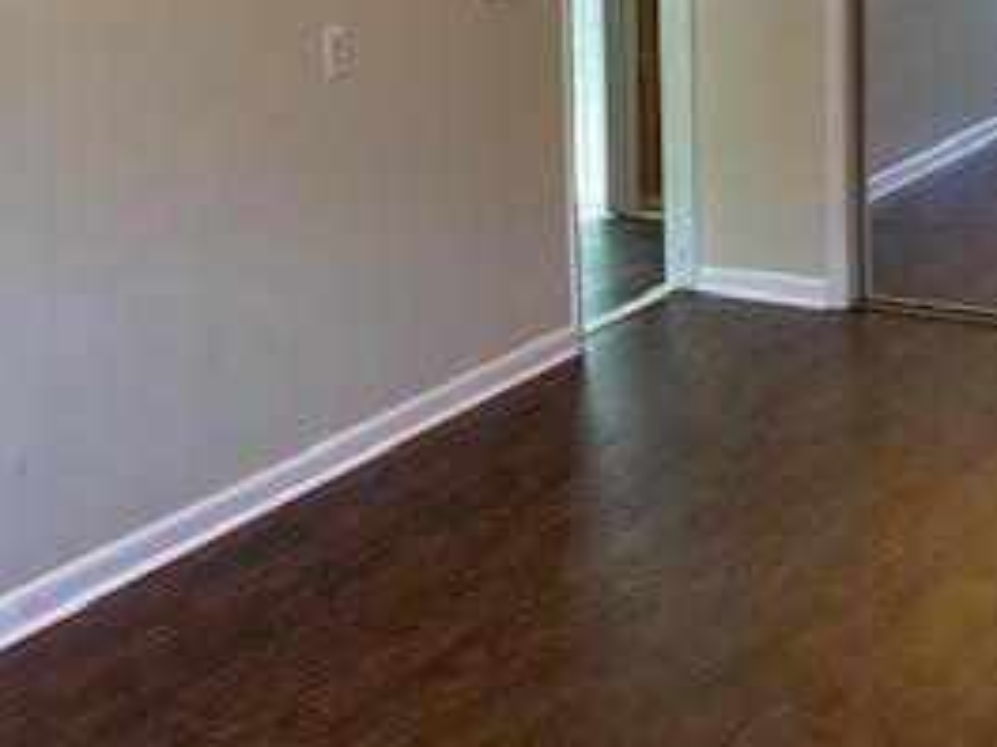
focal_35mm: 63
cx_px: 480
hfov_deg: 30.7
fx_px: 1815
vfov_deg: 22.9
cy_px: 143
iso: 125
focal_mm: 4.25
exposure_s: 1/60
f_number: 1.8
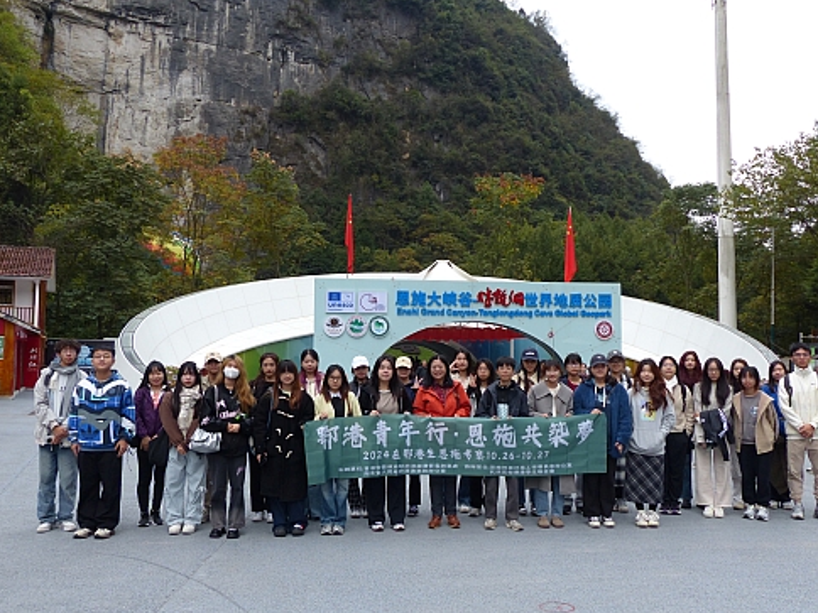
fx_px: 756
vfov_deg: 44.2
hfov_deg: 56.8
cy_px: 312
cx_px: 419
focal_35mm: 32
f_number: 3.5
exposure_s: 1/160
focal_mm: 5.4
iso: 100
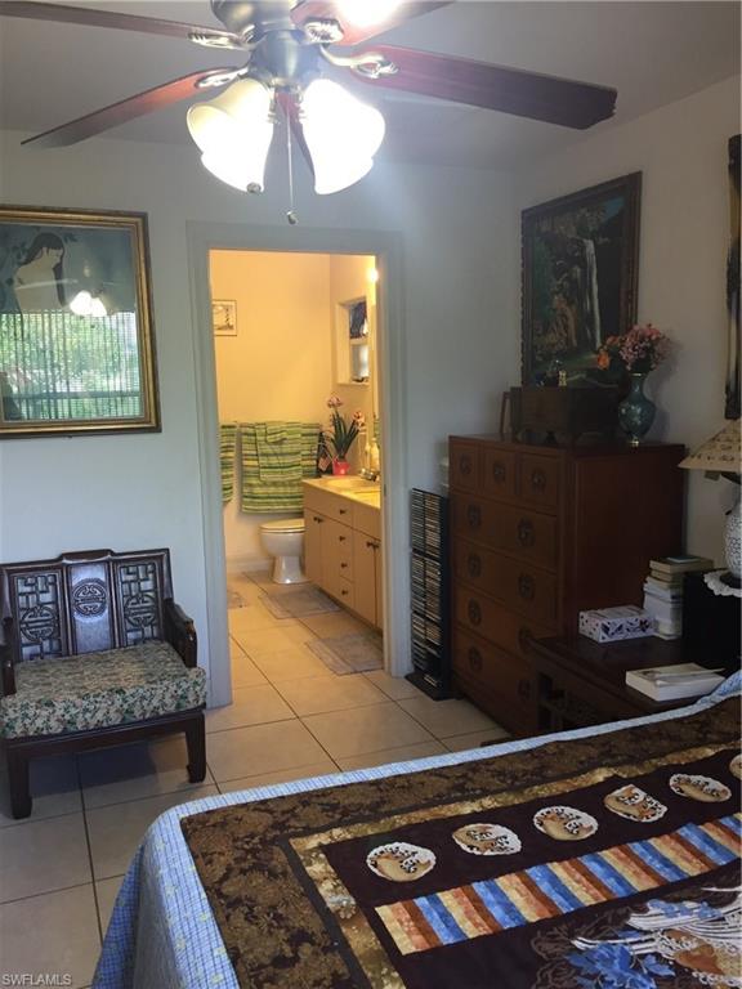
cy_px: 494
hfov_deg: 48.2
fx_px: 829
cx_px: 371
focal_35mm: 29
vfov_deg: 61.7
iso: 80
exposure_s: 1/30
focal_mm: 4.15
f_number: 2.2
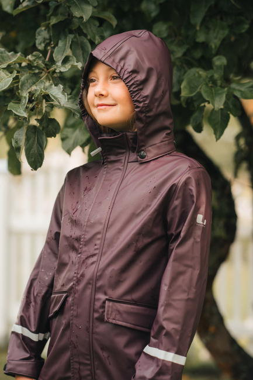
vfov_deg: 23.9
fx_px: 896
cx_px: 126
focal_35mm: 85
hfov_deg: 16.1
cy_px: 190
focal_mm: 85
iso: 320
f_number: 2.8
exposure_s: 1/500
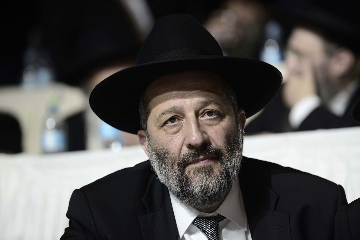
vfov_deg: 6.9
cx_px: 180
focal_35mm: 200
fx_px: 2000
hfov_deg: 10.3
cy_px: 120
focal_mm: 200
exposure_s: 1/320
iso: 1250
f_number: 3.5
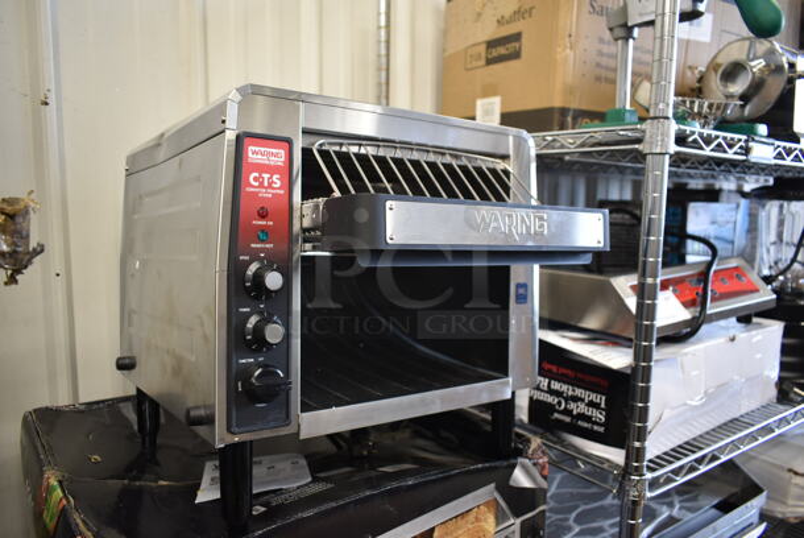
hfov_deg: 67.3
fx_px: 604
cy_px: 269
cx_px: 402
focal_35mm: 27
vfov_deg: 48.0
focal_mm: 18
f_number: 3.5
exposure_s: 1/30
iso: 400
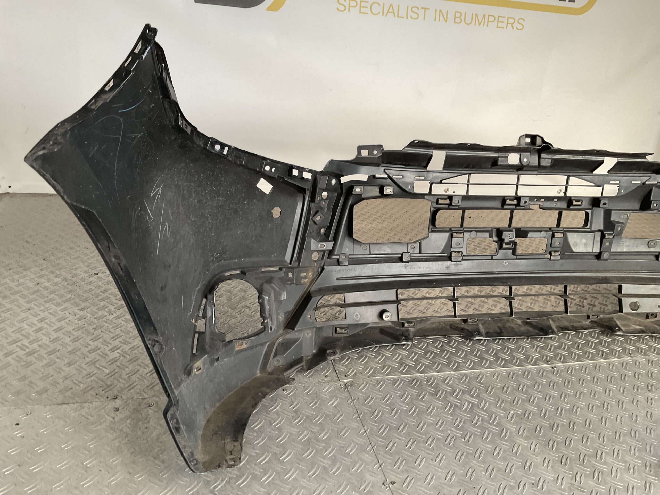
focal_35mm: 29
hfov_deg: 61.7
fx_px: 553
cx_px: 330
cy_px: 248
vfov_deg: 48.2
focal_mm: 3
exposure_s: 1/50
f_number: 1.8
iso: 100
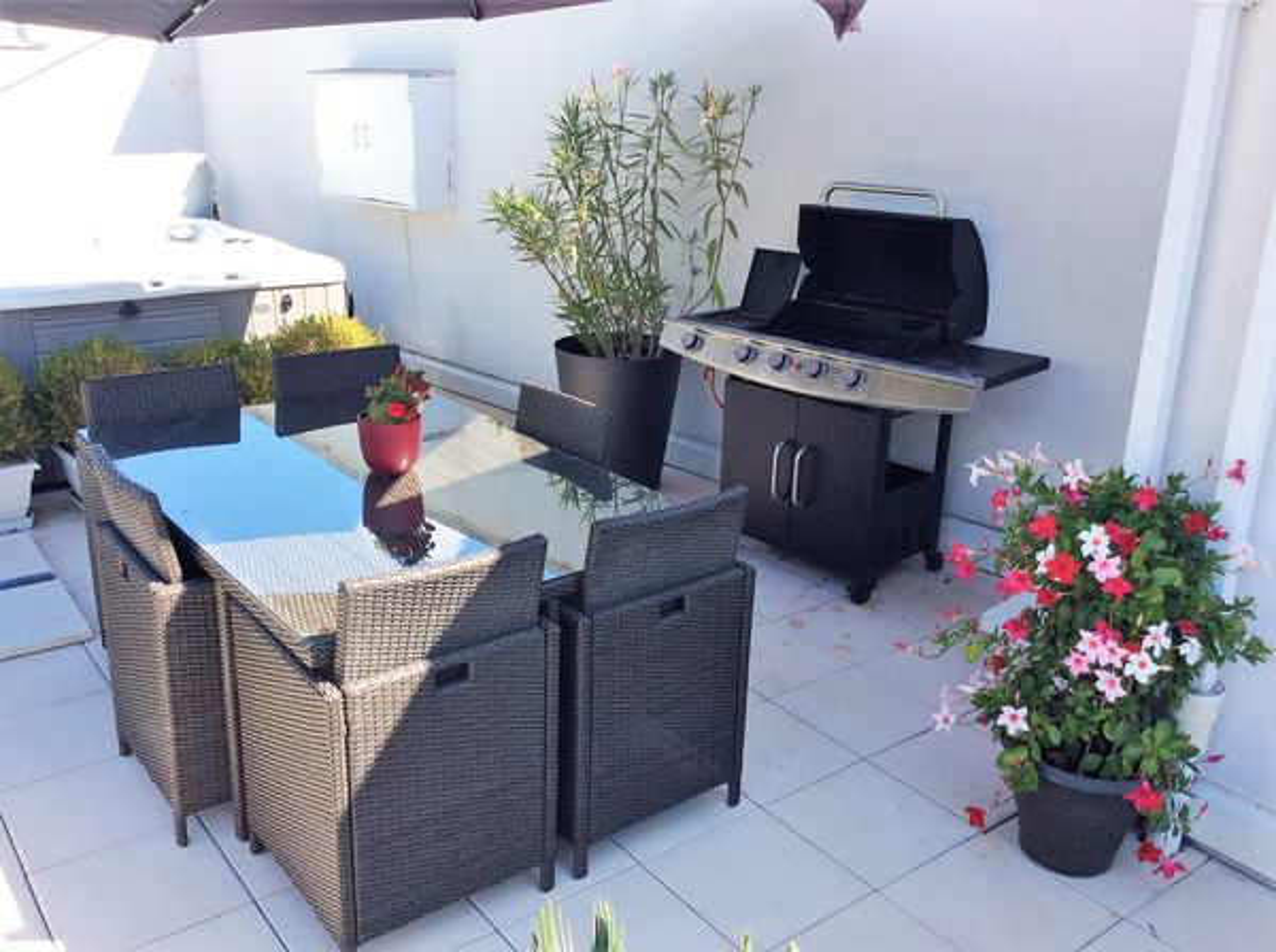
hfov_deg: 56.9
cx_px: 638
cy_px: 476
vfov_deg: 44.0
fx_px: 1178
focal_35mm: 32
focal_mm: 3.3
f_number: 2.4
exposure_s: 1/476
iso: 32
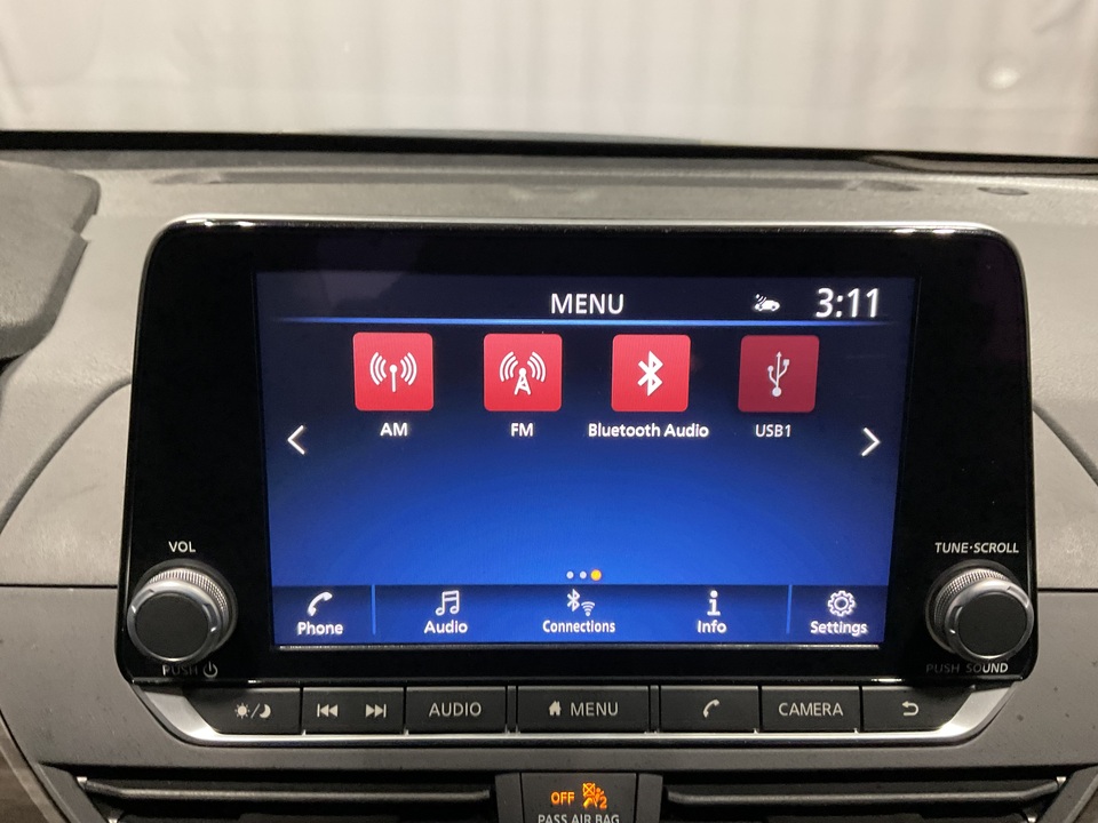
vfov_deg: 48.2
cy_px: 412
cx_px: 549
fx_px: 920
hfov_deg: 61.7
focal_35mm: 29
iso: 160
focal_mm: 3
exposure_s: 1/50
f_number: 1.8
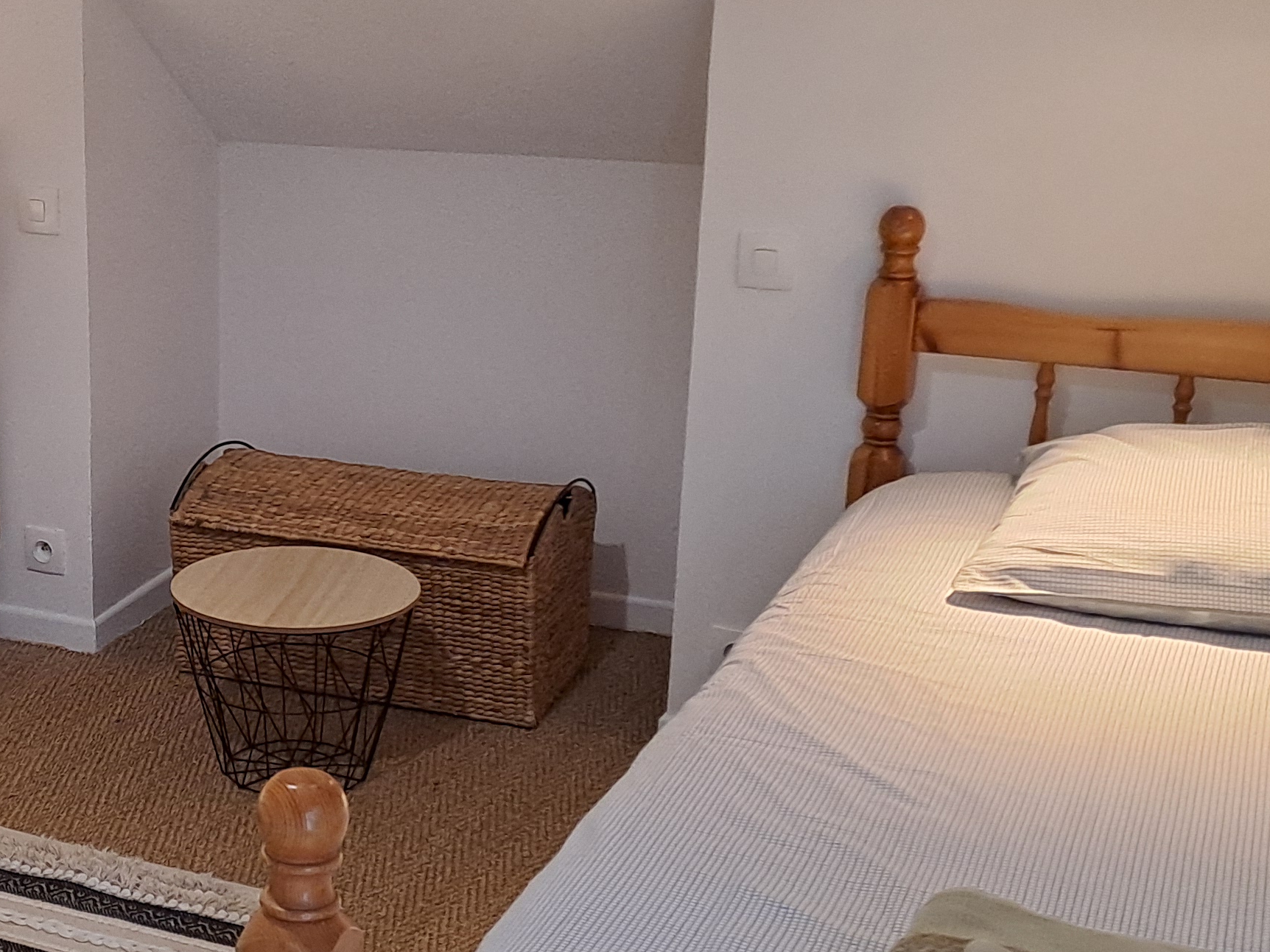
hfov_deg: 32.2
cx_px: 228
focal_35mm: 58
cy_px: 557
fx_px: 2128
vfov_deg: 25.2
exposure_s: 1/50
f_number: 1.8
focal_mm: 4.65
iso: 200
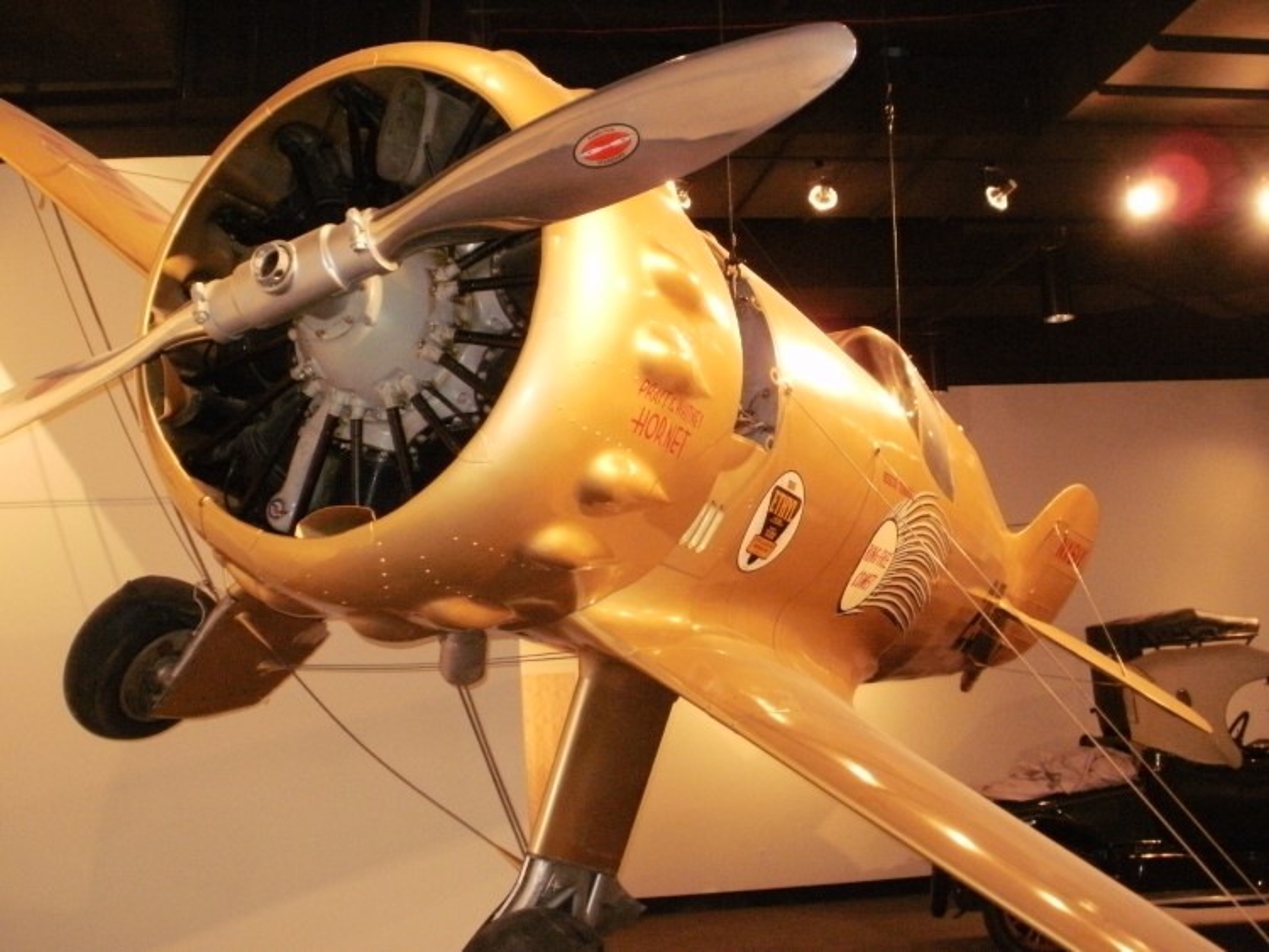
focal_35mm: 44
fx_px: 1614
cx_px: 634
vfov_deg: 32.9
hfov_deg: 42.9
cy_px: 476
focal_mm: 7.7
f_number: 4
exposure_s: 1/30
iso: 500
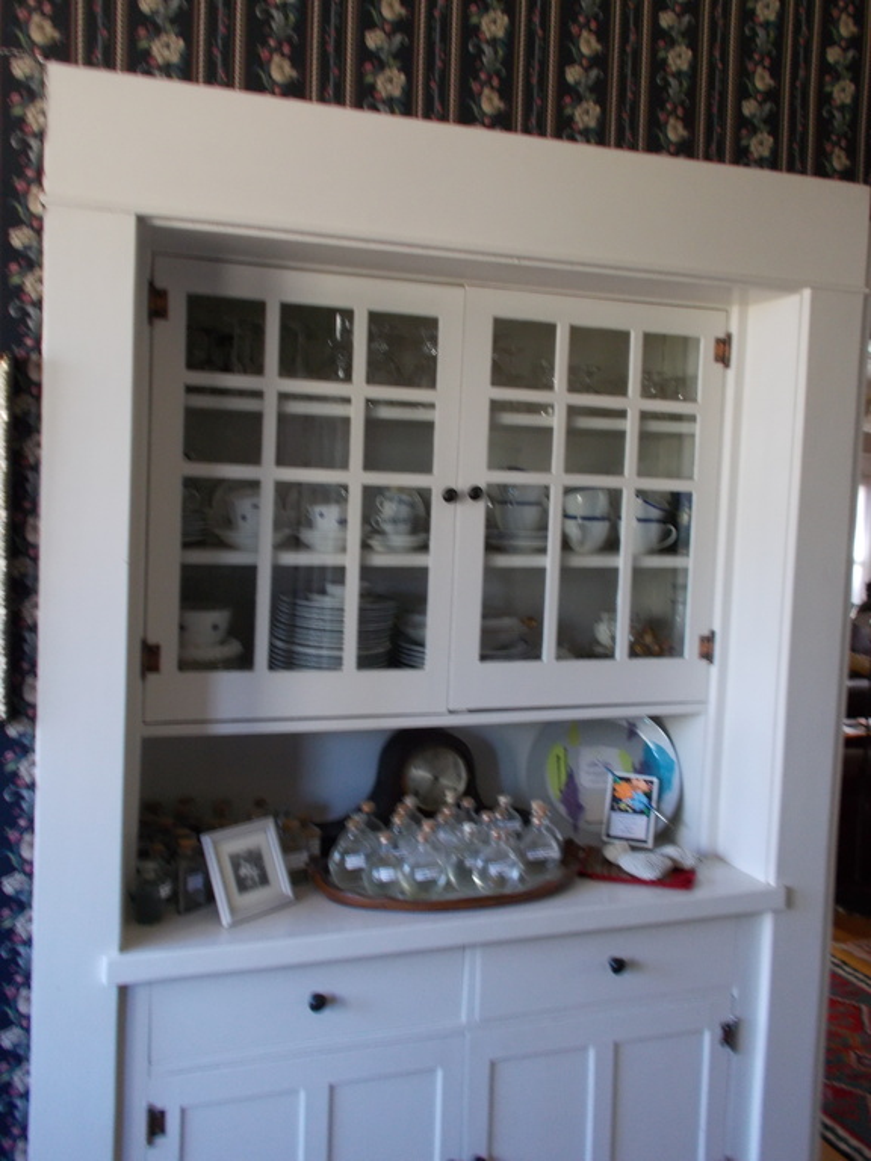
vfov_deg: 54.0
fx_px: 1141
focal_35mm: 34
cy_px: 580
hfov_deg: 41.8
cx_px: 436
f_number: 3.6
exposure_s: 1/6
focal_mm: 6
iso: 200
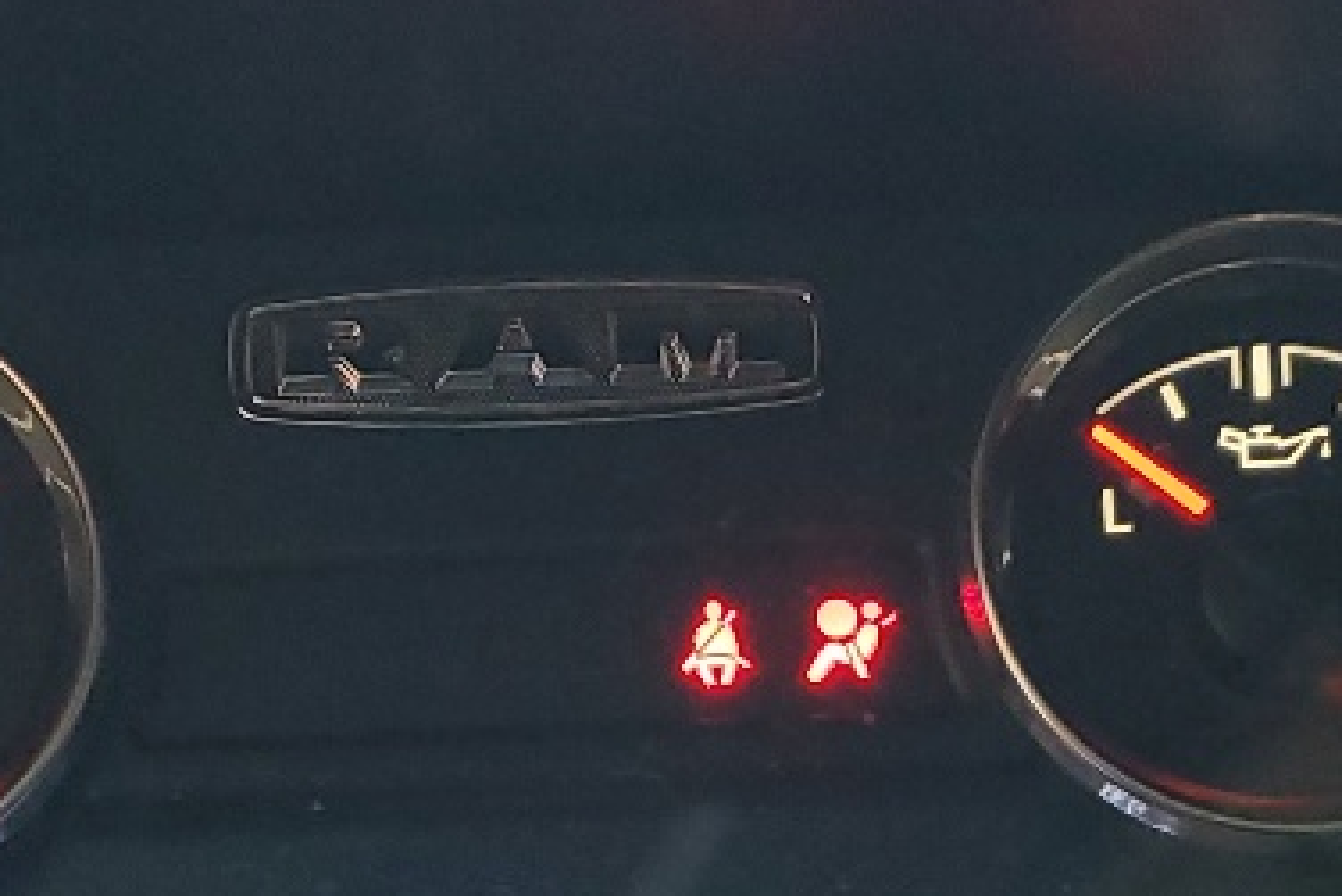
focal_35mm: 115
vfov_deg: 11.6
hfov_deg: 17.8
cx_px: 657
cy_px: 1178
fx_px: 4288
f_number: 1.5
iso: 121
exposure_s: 1/60.2
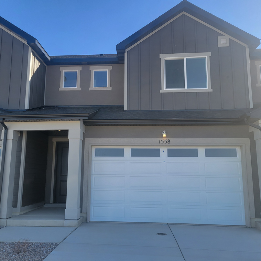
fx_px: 264
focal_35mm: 31
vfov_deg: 52.5
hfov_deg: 52.5
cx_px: 119
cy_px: 130
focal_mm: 5.4
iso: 40
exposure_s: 1/912
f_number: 1.8
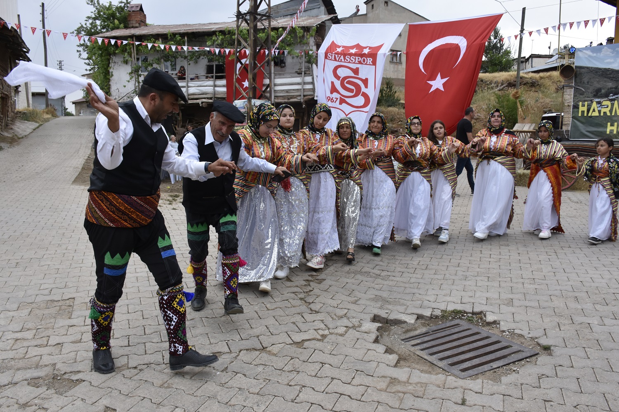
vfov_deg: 47.9
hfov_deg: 67.4
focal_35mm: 27
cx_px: 310
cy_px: 206
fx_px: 464
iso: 640
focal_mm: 18
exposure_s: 1/500
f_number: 8
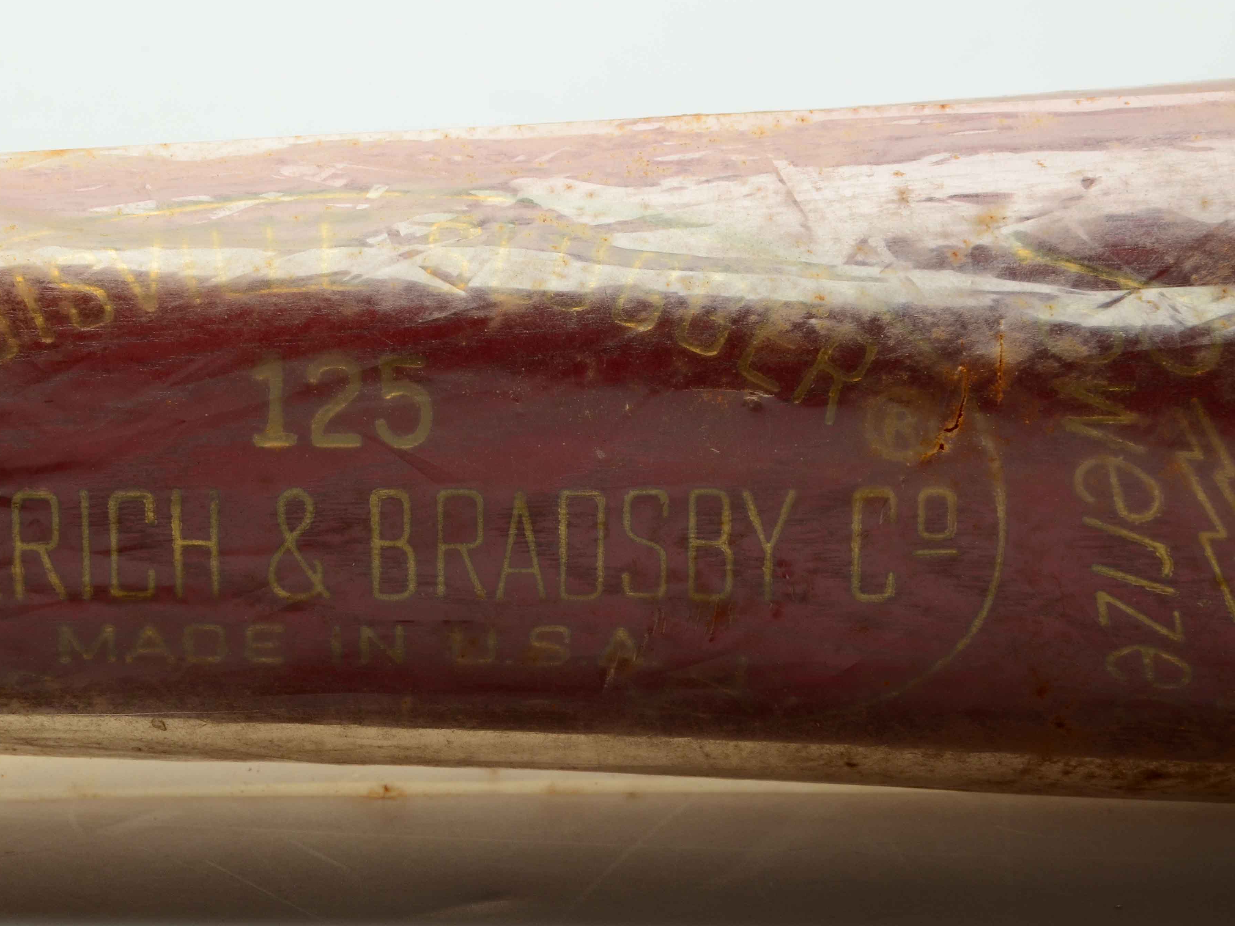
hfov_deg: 9.6
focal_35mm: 207
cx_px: 445
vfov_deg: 7.2
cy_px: 468
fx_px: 7373
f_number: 18
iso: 200
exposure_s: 1/160
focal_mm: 105
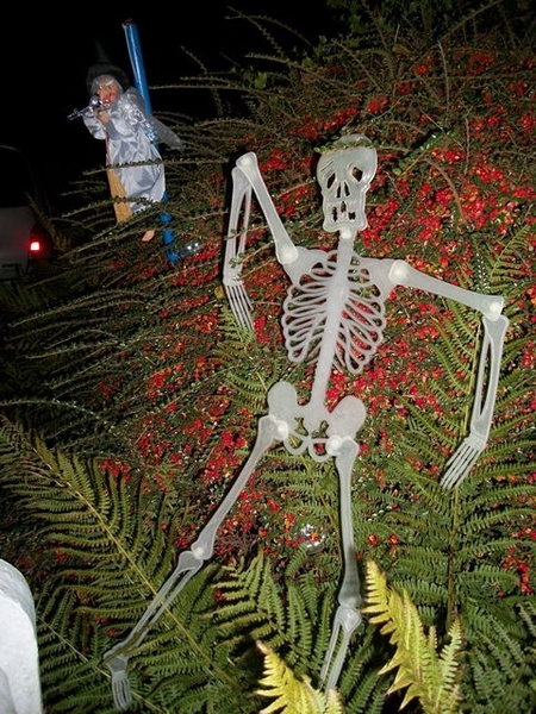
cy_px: 357
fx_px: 661
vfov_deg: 56.8
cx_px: 268
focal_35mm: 32
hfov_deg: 44.2
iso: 80
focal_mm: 5.7
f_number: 2.9
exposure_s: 1/60
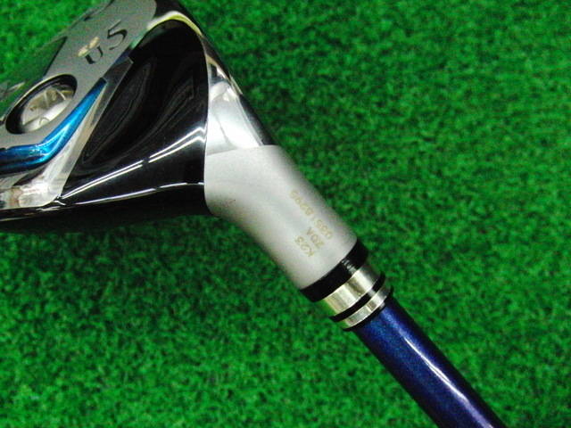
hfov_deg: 50.1
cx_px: 286
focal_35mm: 37
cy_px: 214
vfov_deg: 38.7
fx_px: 610
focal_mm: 6.42
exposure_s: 1/320
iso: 3200
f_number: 3.6
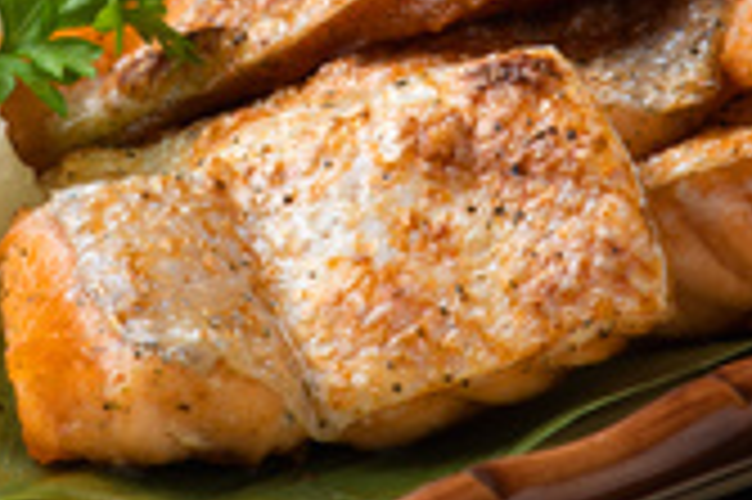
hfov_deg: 7.7
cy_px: -65
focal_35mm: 267
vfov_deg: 5.1
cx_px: 275
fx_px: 5572
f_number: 20
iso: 200
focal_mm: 105
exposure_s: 1/160
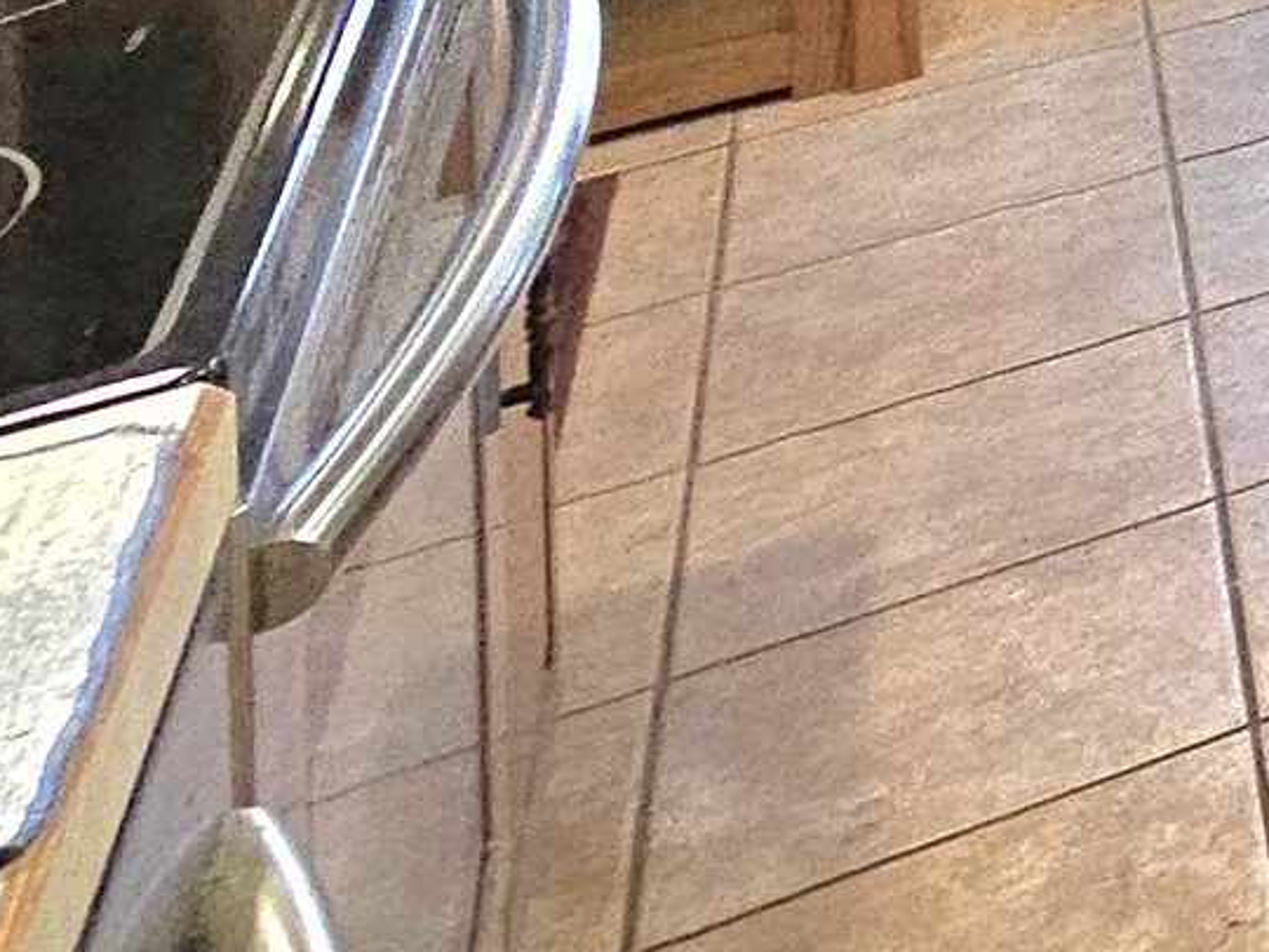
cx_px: 3375
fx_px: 2713
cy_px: -1323
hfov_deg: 13.4
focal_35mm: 74
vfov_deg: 14.0
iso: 320
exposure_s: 1/60.2
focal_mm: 2.2
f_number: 2.2
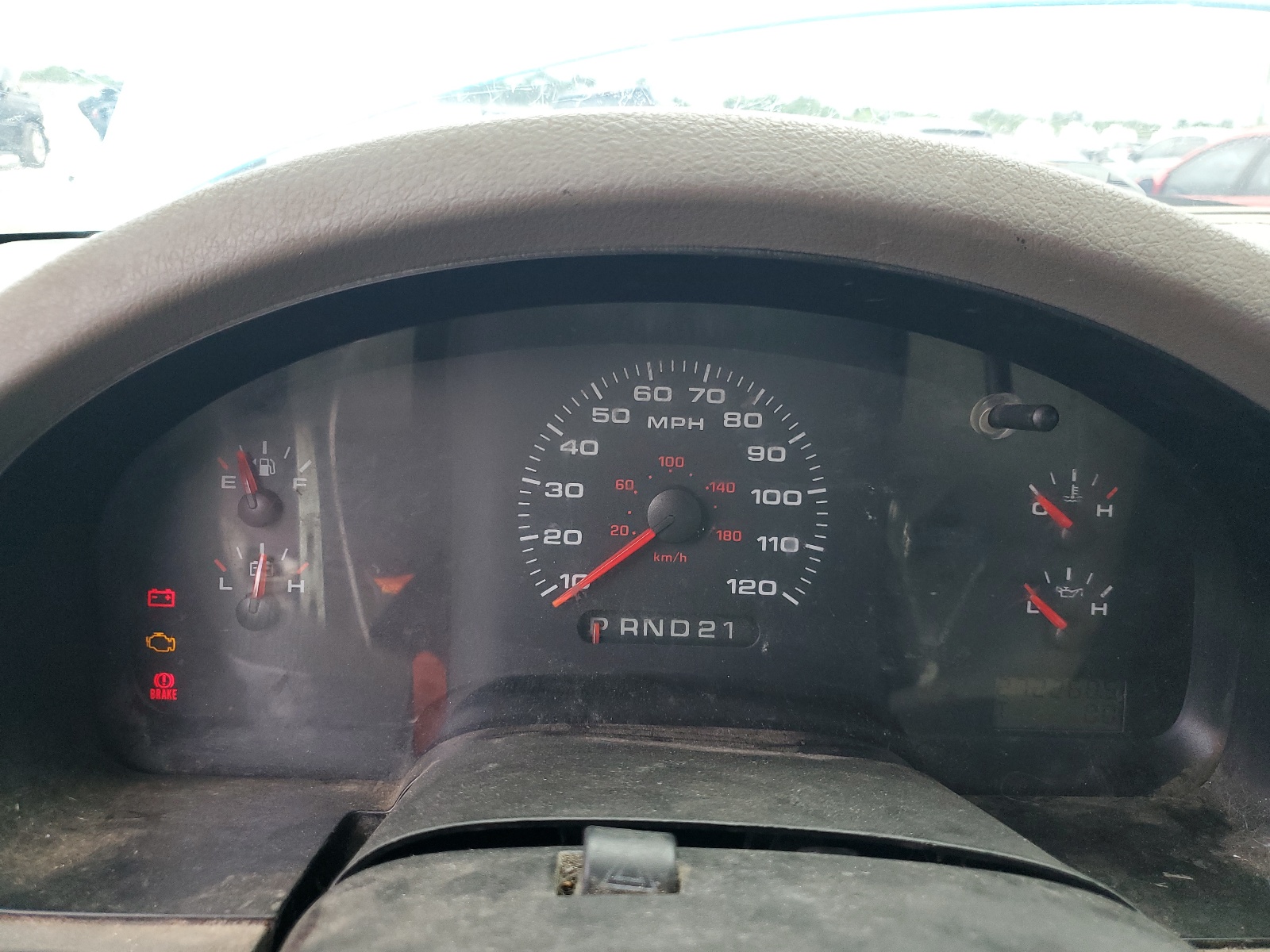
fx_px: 954
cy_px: 476
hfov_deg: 67.3
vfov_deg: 53.1
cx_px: 635
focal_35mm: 26
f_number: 1.5
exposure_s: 1/120
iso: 94
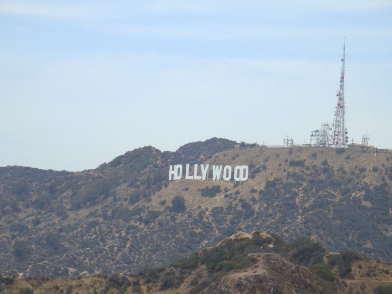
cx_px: 196
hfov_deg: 8.8
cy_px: 147
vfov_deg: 6.6
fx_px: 2548
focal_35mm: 225
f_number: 6.1
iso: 80
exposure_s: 1/250
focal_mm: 40.2
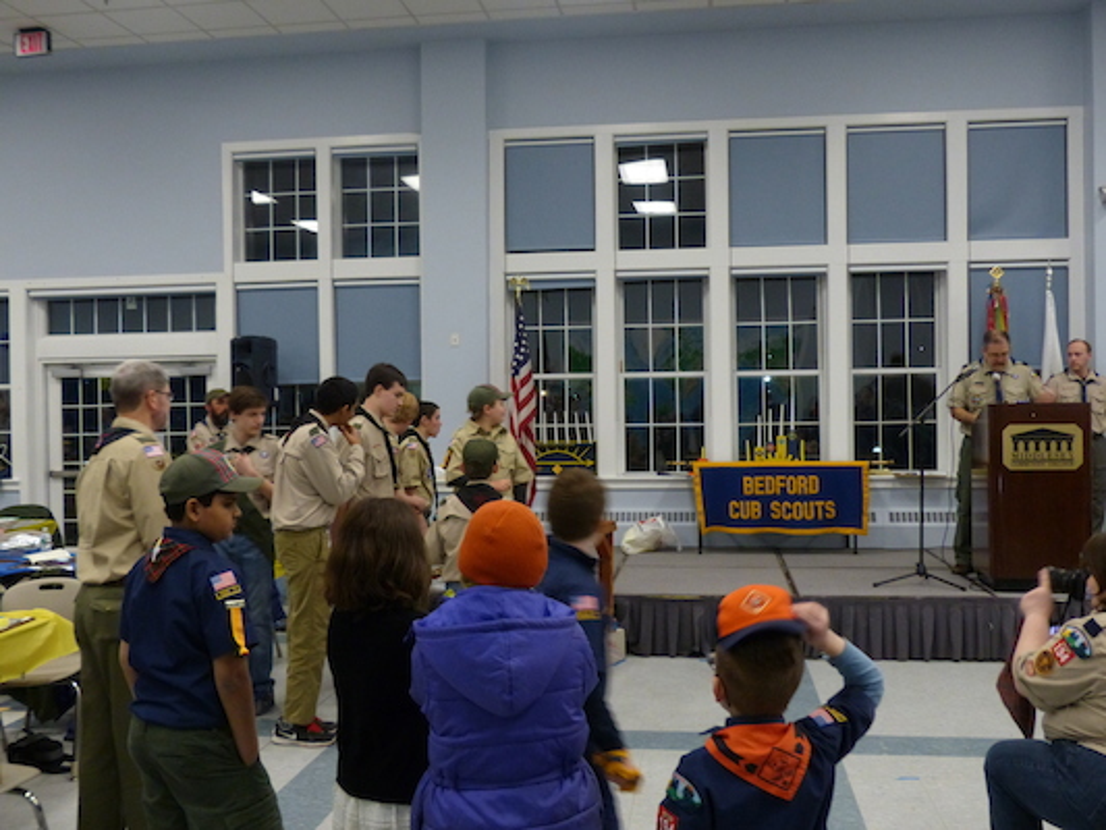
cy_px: 415
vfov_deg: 41.8
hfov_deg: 53.9
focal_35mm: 34
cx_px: 553
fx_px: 1087
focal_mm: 6.2
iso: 400
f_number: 2.8
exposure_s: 1/20
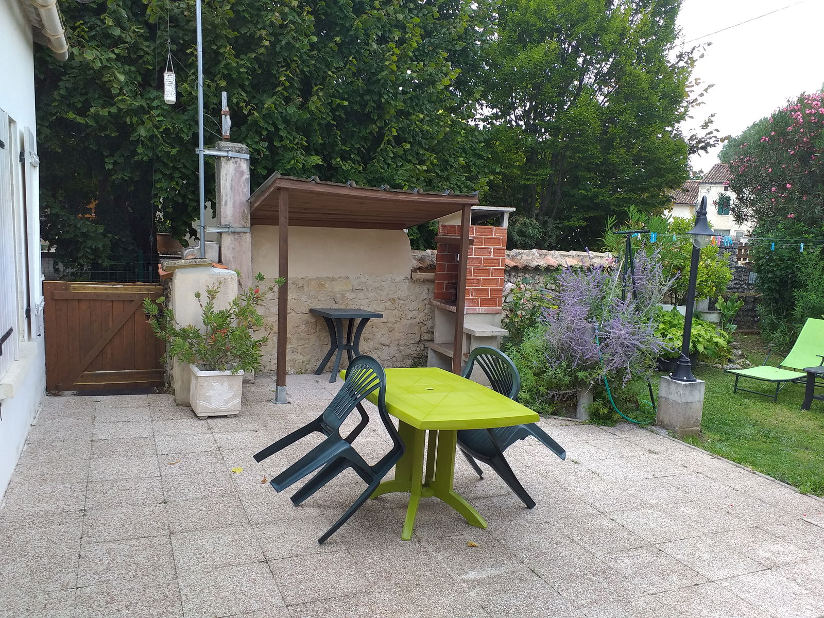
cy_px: 309
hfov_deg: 67.3
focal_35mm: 26
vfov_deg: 53.1
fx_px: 619
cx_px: 412
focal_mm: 3.6
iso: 40
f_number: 1.9
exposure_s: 1/332
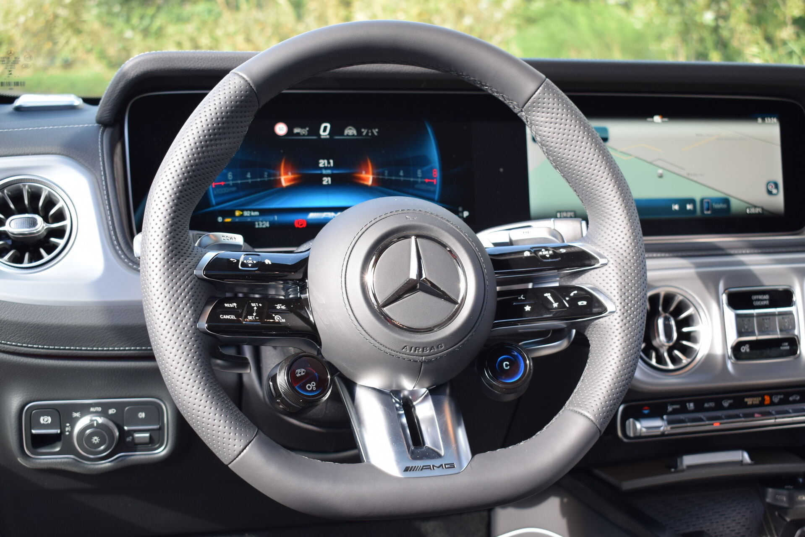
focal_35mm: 48
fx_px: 1074
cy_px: 268
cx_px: 402
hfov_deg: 41.1
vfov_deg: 28.1
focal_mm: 32
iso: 400
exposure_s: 1/125
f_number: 5.6
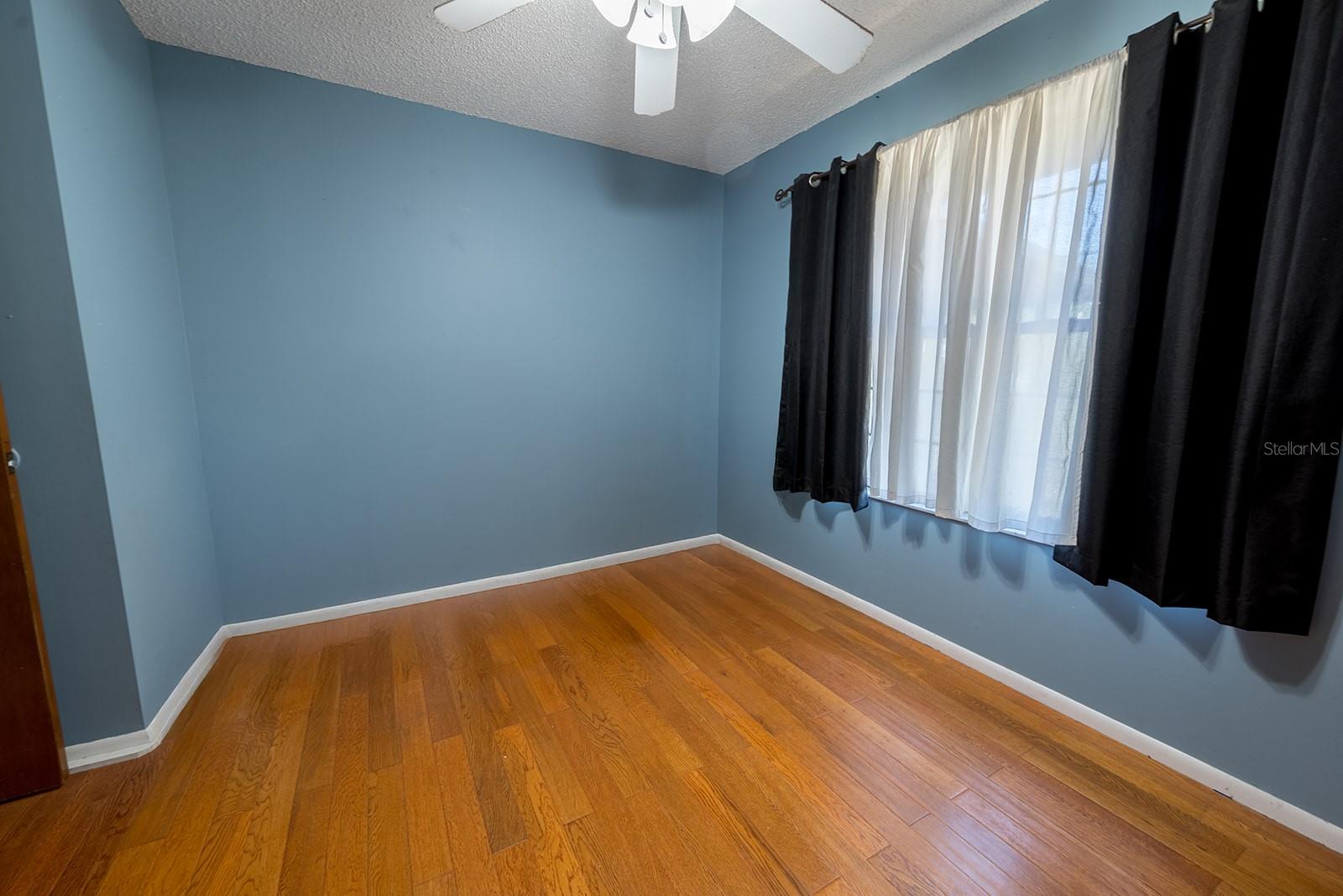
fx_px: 522
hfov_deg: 104.2
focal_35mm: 14
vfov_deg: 81.3
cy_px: 448
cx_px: 672
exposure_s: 1/20
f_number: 8
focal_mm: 14
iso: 200
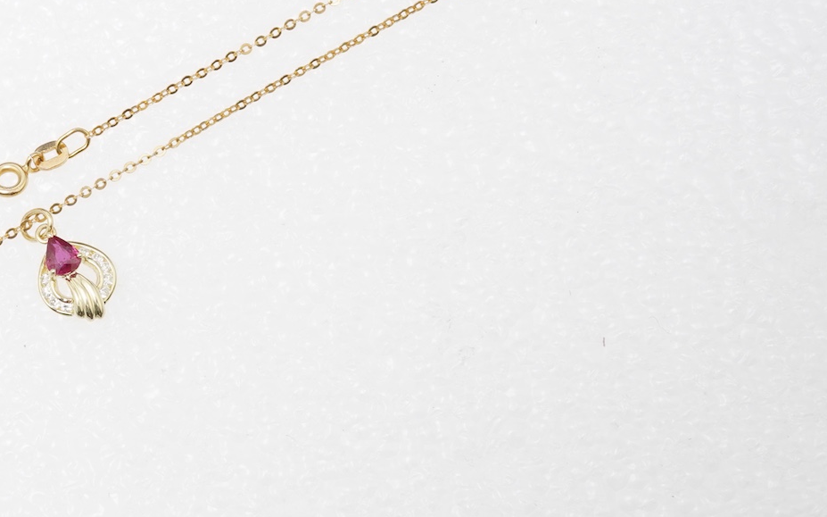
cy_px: 197
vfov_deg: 14.7
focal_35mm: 89
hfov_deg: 22.6
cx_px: 52
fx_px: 2006
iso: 640
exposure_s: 1/125
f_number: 20
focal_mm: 30
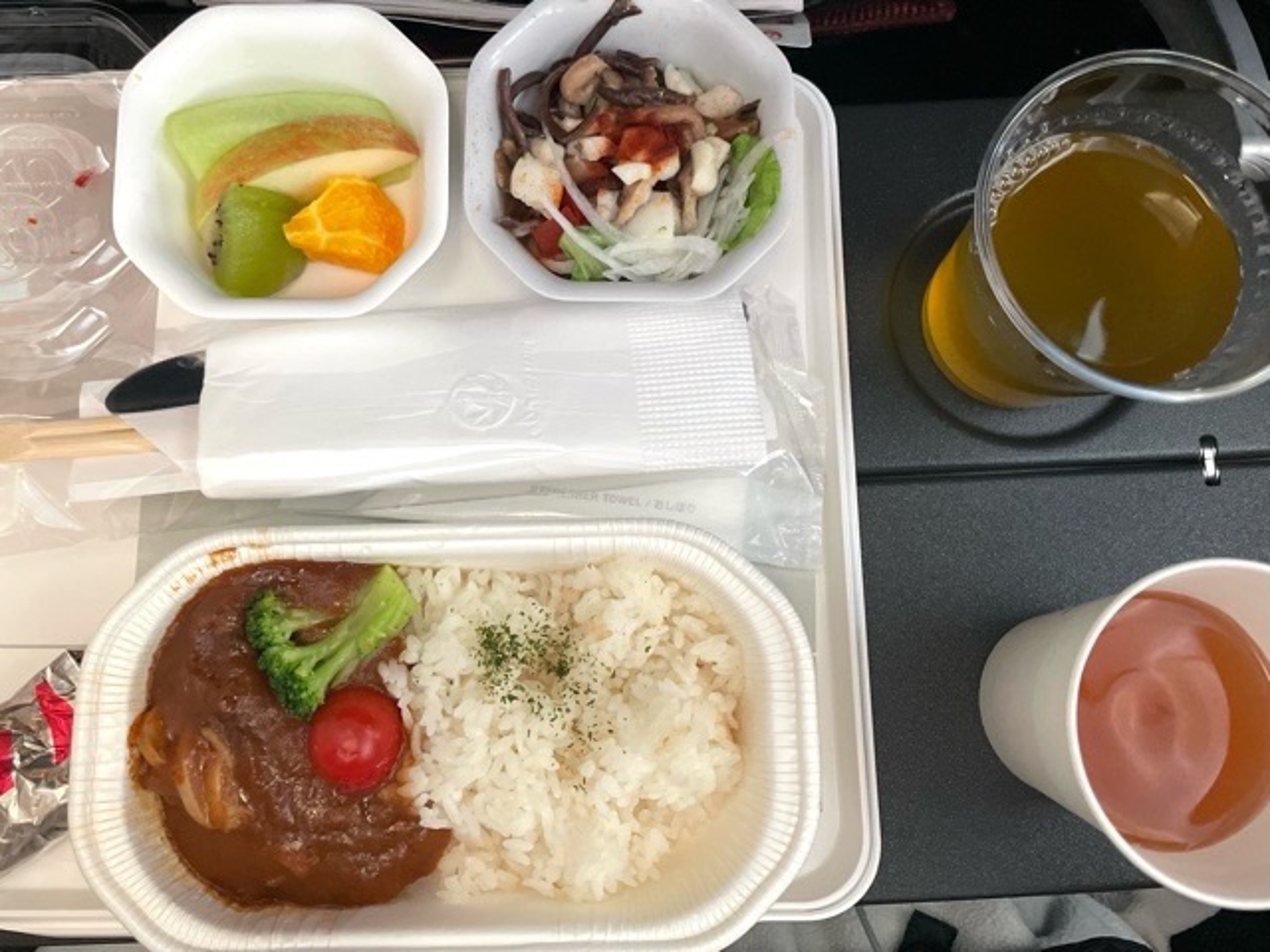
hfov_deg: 67.3
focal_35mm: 26
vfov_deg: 53.1
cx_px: 635
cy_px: 476
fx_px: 954
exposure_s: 1/55
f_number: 1.6
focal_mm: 4.2
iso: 400
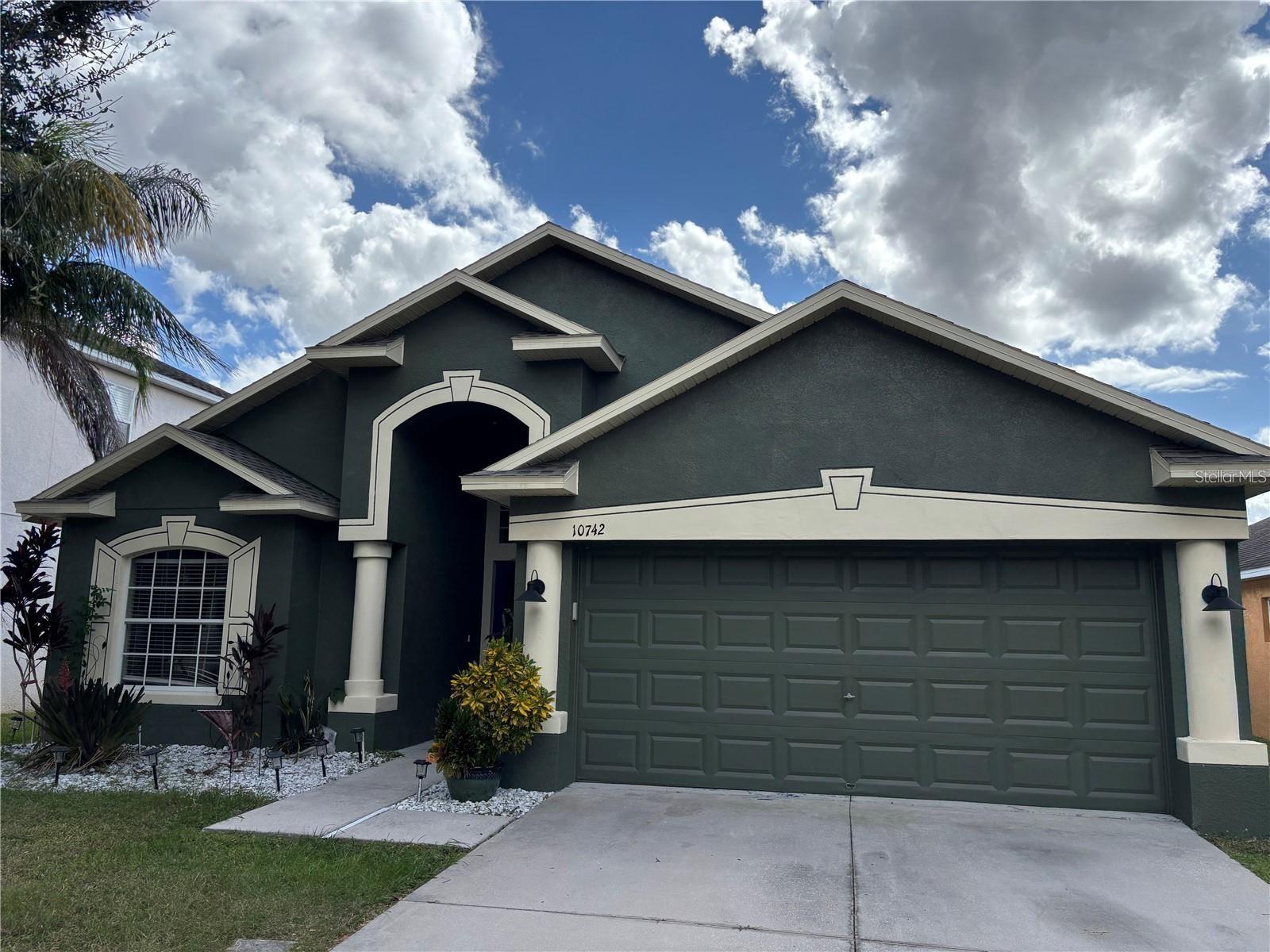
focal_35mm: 26
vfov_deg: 53.1
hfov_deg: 67.3
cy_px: 476
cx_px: 635
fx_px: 954
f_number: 1.6
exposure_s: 1/3534
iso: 50
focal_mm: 5.96
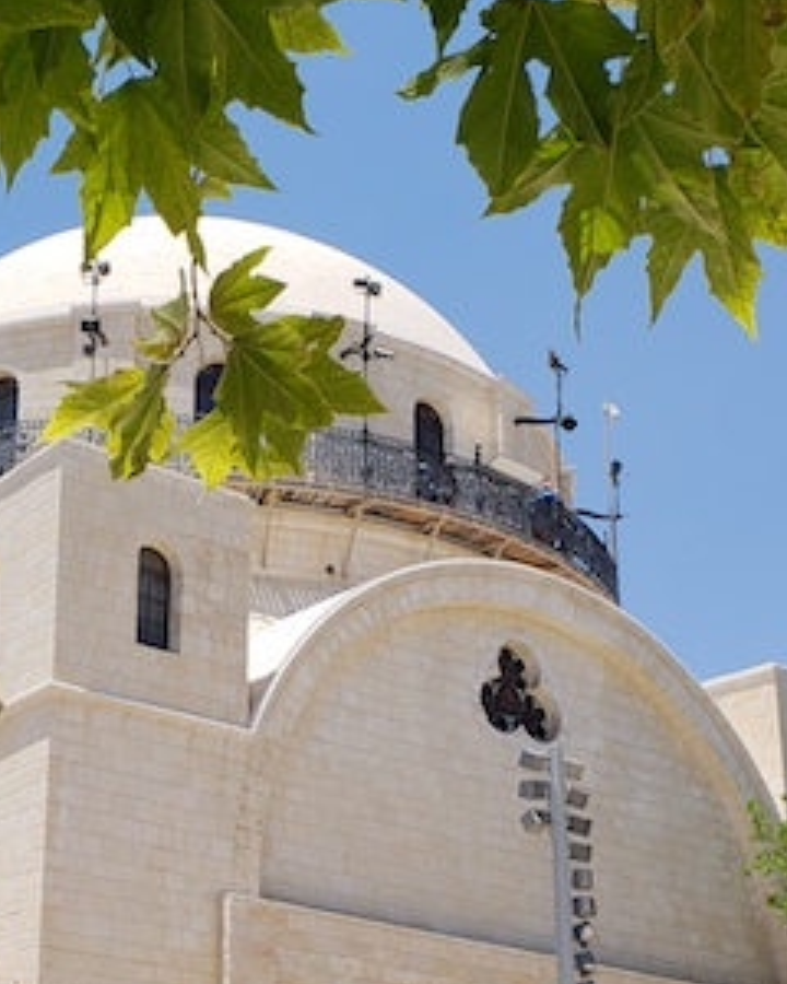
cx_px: 131
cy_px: 718
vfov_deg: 28.8
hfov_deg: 23.1
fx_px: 1892
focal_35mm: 65
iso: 50
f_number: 2.4
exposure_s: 1/1378
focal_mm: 4.3
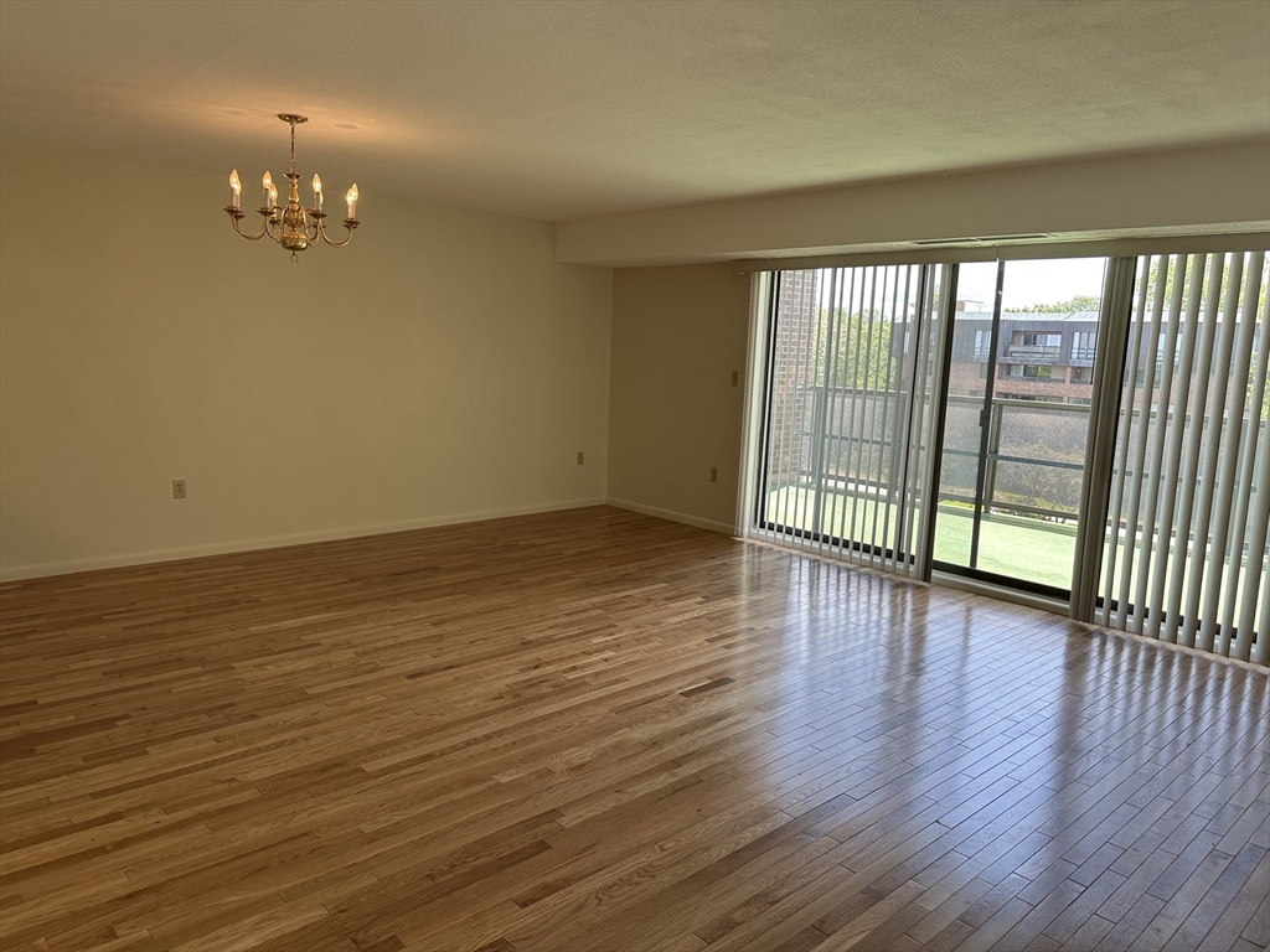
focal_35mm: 24
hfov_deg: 71.6
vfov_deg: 56.8
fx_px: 881
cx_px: 635
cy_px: 476
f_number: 1.78
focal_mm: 6.86
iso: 80
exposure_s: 1/315
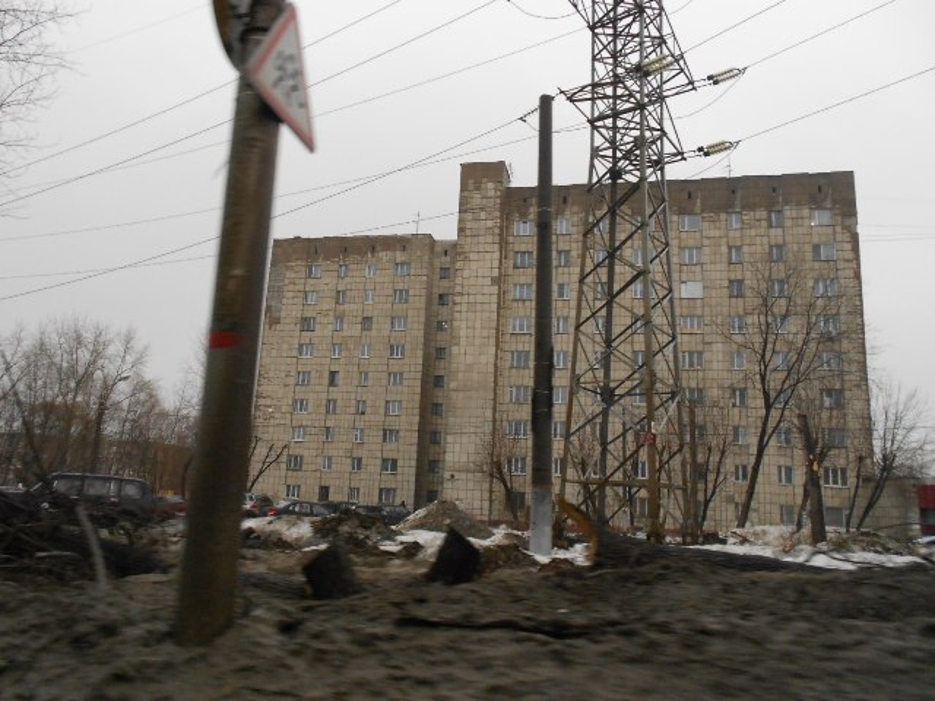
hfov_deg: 67.3
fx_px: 702
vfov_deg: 53.1
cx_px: 468
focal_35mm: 26
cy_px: 350
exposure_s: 1/250
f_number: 3.2
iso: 250
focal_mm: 4.6
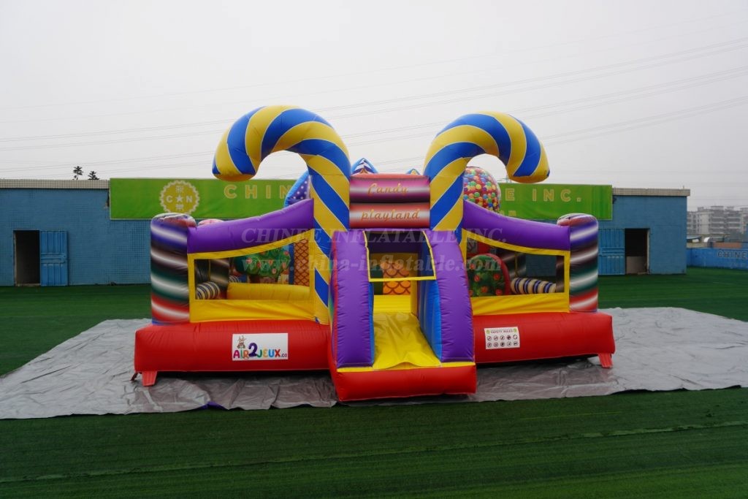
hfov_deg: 73.7
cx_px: 374
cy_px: 250
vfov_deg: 53.1
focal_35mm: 24
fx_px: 499
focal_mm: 16
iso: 100
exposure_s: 1/80
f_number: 5.6
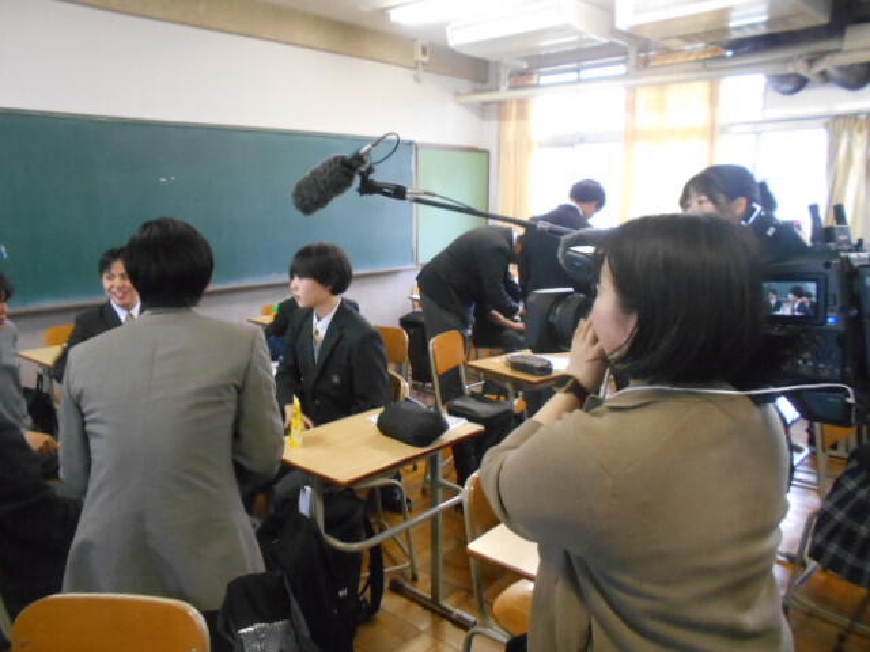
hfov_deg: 67.3
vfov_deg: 53.1
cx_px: 435
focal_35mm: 26
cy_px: 326
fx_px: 653
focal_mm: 4.6
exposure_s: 1/40
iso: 800
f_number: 3.2
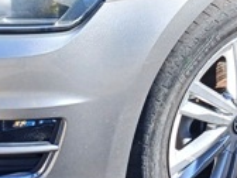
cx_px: 202
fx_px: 849
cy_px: -38
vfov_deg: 11.7
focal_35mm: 124
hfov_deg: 15.7
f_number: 1.8
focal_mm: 3.98
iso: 25
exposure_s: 1/120
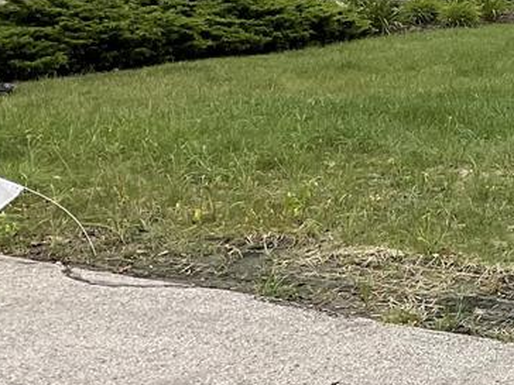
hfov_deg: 16.5
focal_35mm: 102
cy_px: -73
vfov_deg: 14.1
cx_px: 887
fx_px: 1515
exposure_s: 1/1534
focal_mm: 3
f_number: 1.8
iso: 16
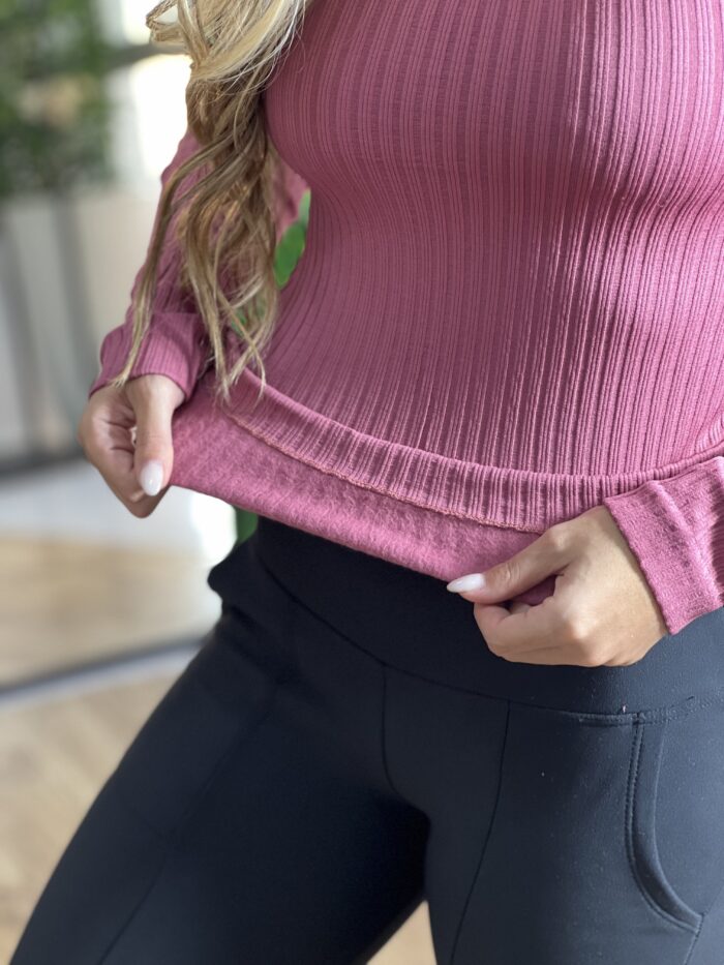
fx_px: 2147
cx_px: 362
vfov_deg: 25.3
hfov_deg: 19.1
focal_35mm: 77
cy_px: 482
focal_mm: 9
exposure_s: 1/40
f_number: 2.8
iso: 250
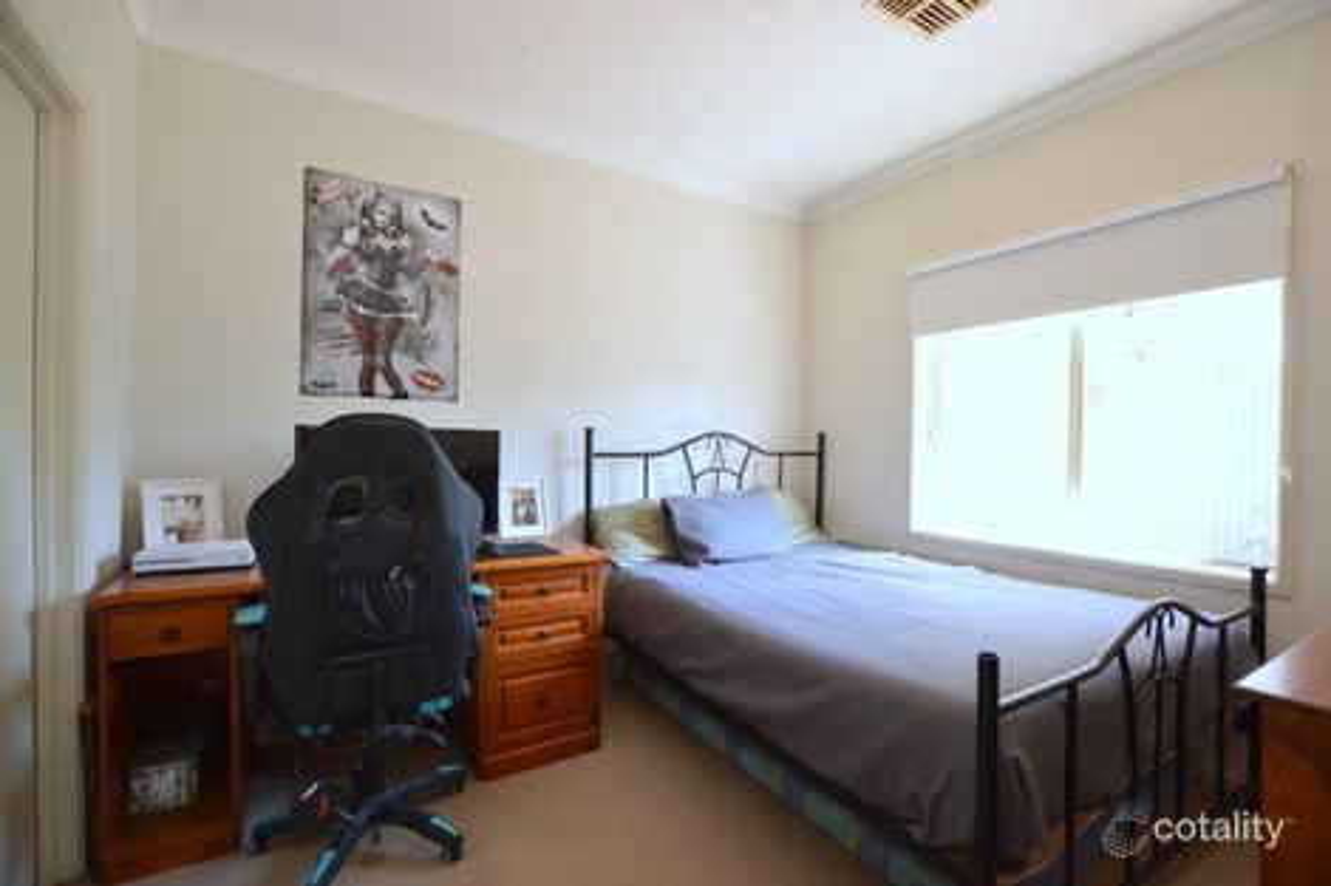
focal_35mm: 15
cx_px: 666
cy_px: 443
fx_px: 554
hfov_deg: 100.4
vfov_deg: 77.3
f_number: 3.5
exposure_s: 1/60
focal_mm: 10
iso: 500
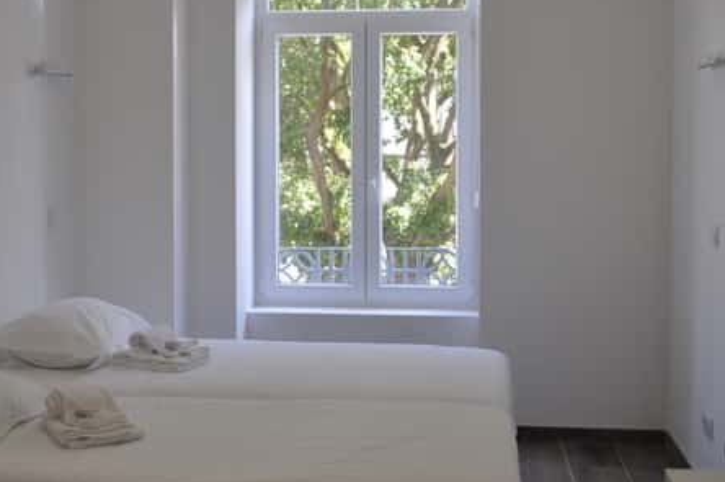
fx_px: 1046
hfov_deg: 38.2
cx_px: 358
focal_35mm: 52
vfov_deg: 25.7
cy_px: 136
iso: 400
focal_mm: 22
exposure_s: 1/80
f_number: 4.5
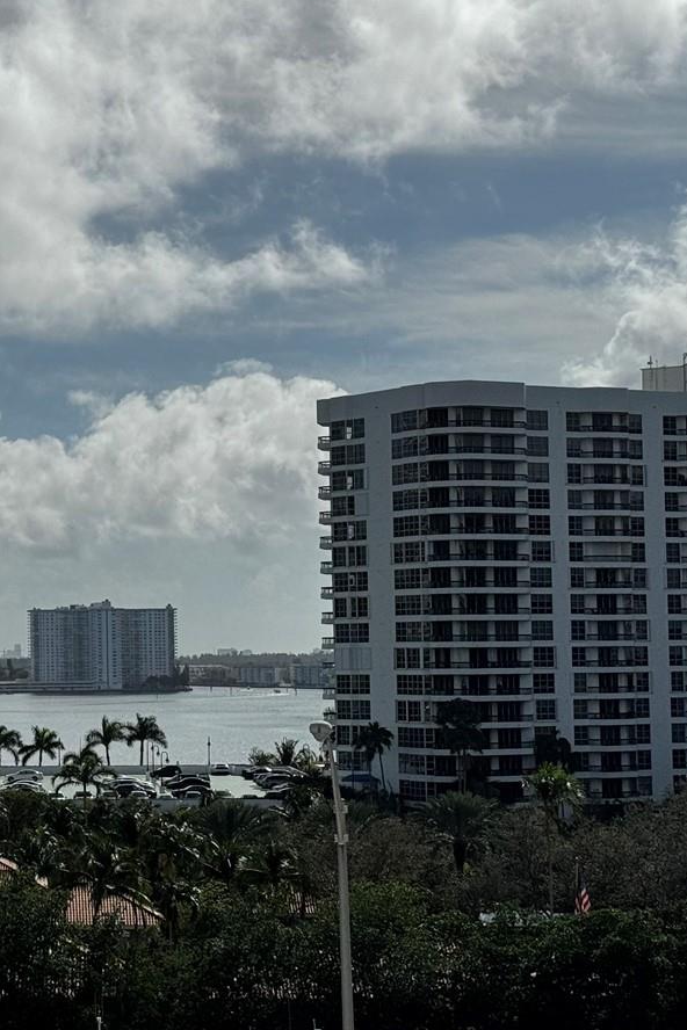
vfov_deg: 22.6
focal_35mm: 90
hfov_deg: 14.8
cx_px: -75
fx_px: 2576
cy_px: 529
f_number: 1.78
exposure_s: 1/20000
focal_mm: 6.86
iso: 64
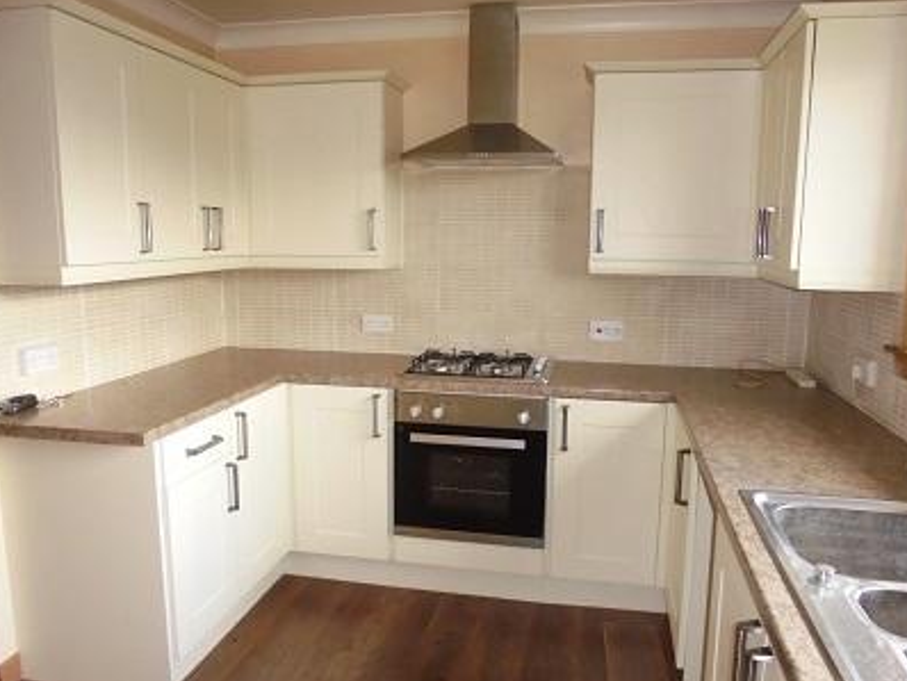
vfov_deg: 51.4
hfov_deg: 65.3
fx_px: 708
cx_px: 456
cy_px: 342
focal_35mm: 27
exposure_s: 1/30
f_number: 3.5
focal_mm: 4.6
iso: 400
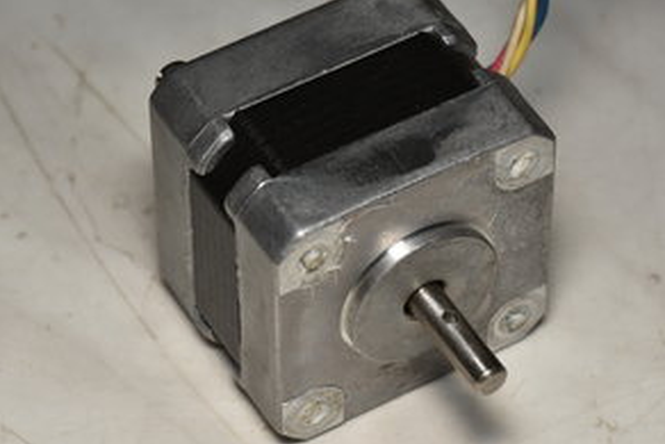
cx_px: 378
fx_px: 2661
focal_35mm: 144
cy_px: 227
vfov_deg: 9.5
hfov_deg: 14.2
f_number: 16
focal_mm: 105
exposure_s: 1/60
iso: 100
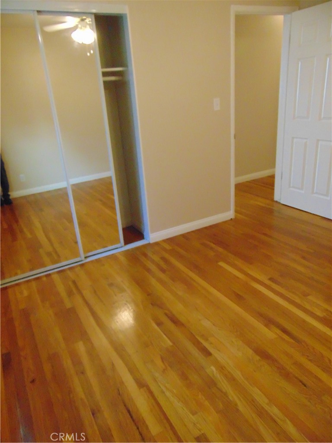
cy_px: 222
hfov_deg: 54.9
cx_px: 166
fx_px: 320
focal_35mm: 25
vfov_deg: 69.4
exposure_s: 1/60
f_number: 3
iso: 800
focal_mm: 4.5
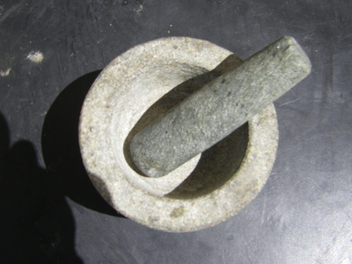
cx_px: 172
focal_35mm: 43
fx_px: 437
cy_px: 127
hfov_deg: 43.8
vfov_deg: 33.6
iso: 64
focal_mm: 6.3
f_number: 7
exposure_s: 1/160
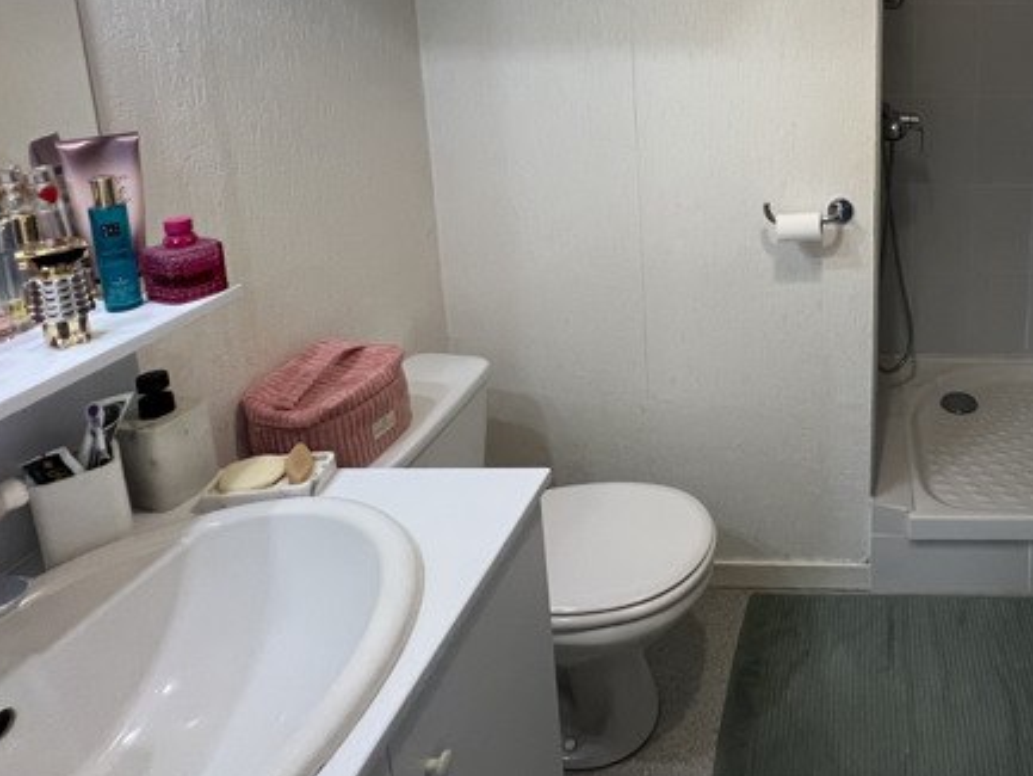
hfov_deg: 63.0
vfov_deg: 52.3
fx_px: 716
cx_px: 878
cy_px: 129
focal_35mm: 24
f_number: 1.8
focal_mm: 1.57
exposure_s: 1/100
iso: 200
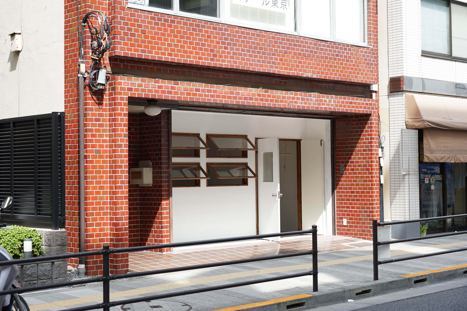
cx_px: 231
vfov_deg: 23.4
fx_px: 752
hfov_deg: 34.5
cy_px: 156
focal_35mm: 58
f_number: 4
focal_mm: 57
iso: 100
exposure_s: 1/200
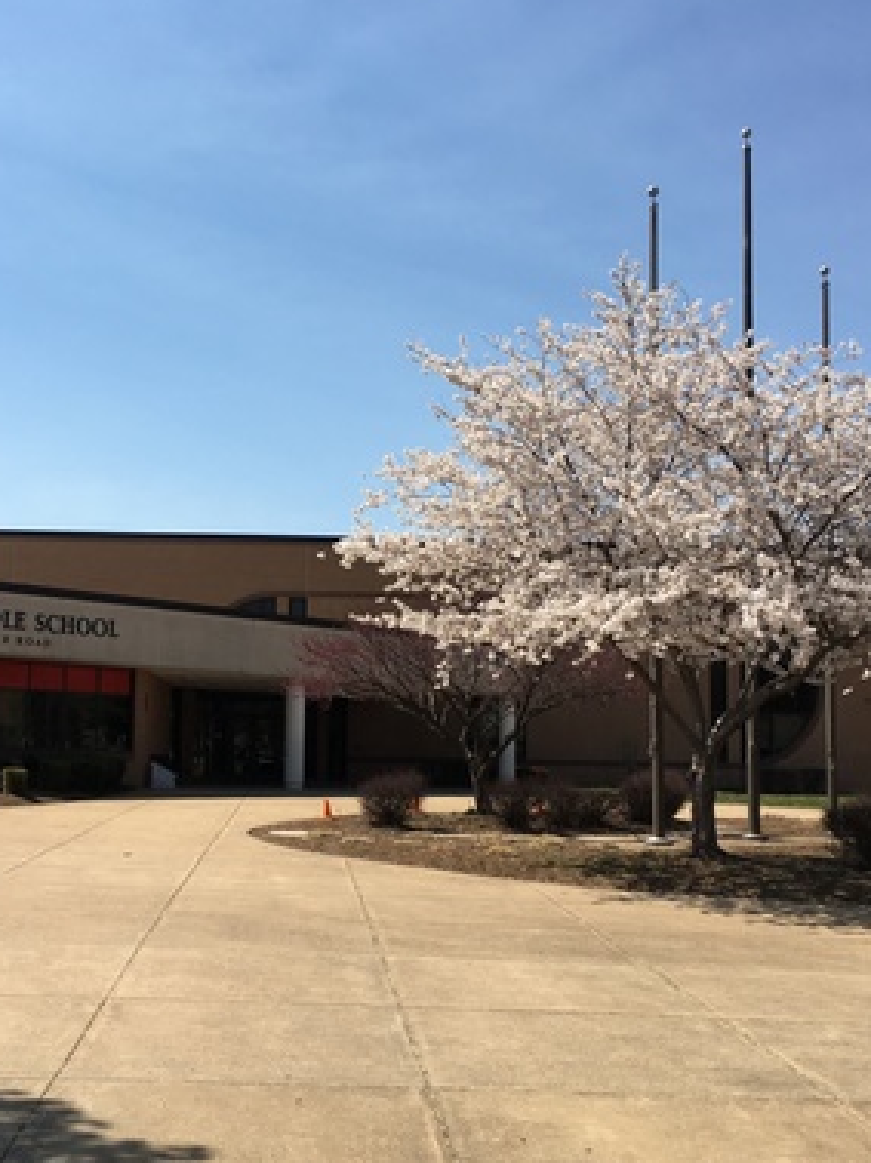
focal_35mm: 43
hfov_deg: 33.4
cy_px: 625
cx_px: 342
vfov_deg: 43.8
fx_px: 1444
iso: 25
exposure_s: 1/1972
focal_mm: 4.15
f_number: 2.2
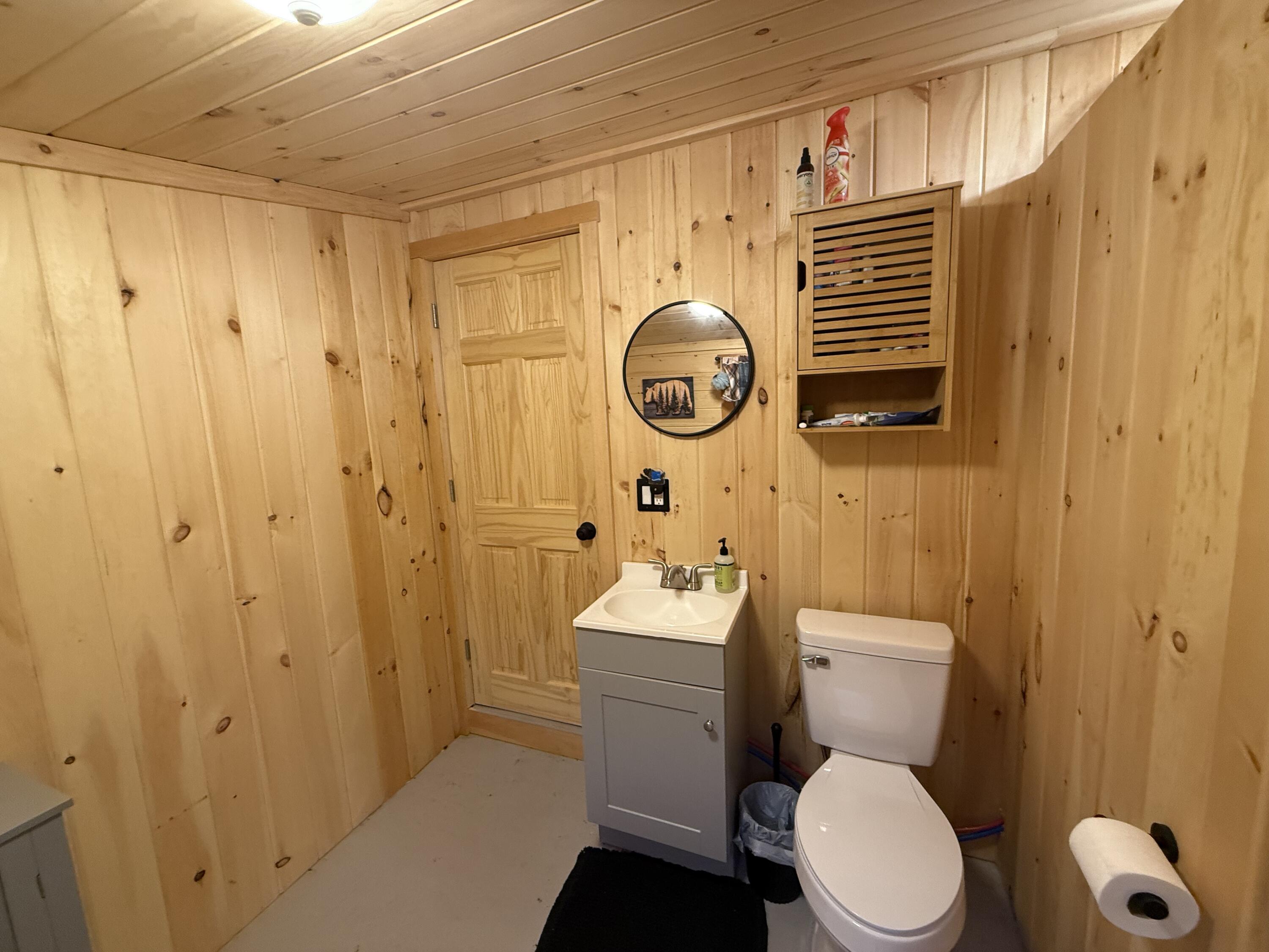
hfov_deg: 102.1
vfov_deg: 85.7
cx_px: 634
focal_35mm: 14
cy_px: 476
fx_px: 513
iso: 250
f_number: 2.2
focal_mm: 2.22
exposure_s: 1/60
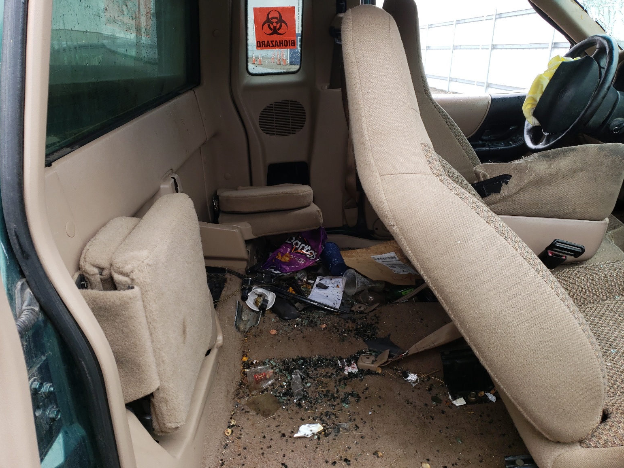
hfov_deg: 65.3
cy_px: 235
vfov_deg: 51.4
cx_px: 303
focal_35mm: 27
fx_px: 487
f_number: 1.5
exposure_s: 1/159
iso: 50
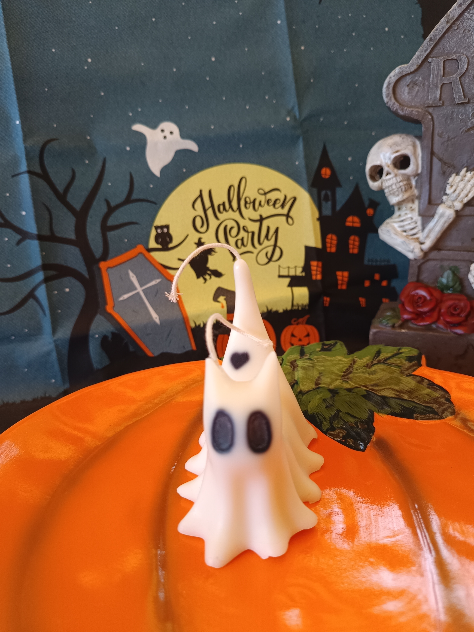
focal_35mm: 24
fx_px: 438
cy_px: 316
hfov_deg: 56.8
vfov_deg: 71.6
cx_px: 237
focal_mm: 5.31
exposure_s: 1/50
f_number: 1.7
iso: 241
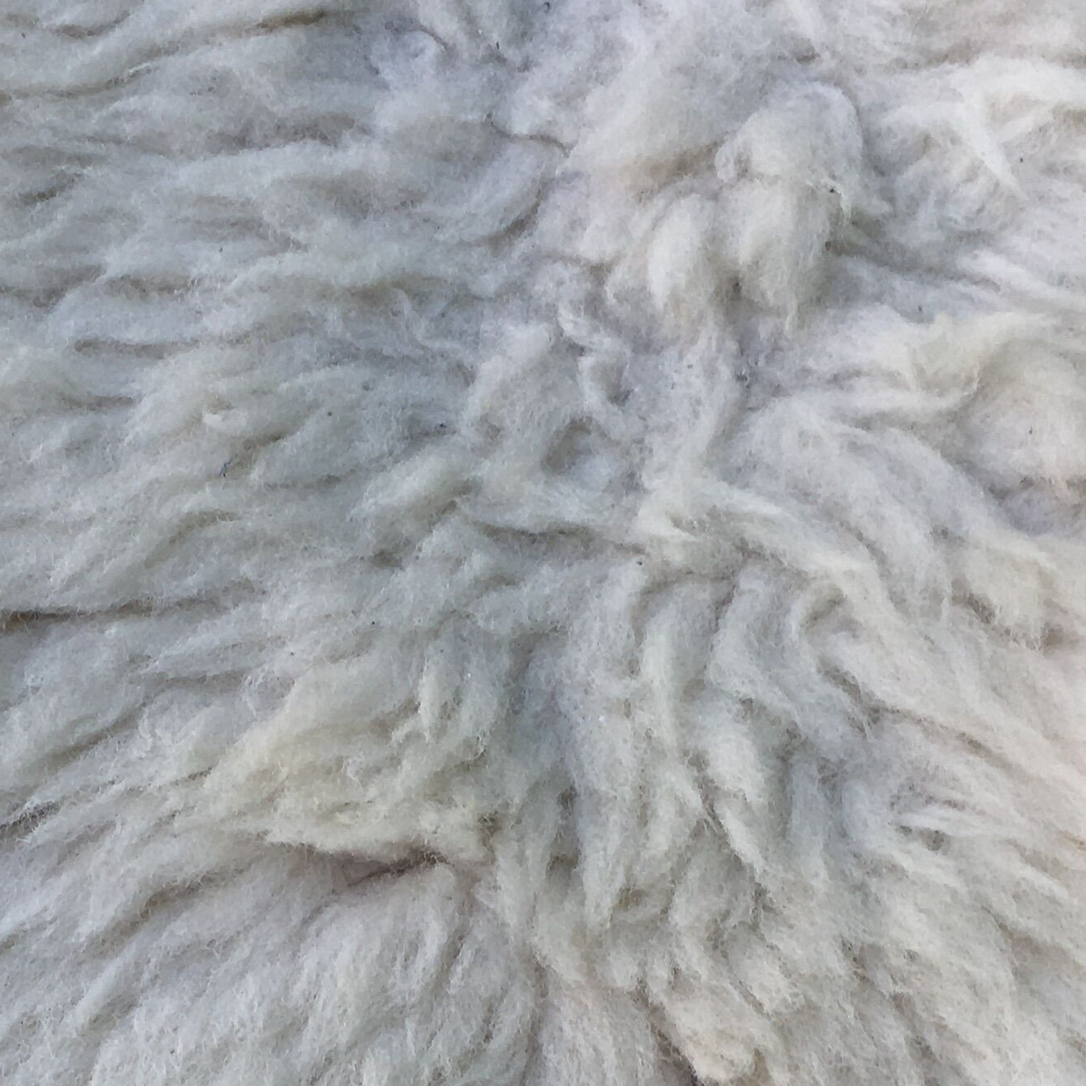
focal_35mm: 78
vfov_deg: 21.8
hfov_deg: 22.1
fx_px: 2769
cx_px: 343
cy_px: 938
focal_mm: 4.15
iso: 25
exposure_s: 1/272
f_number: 2.2
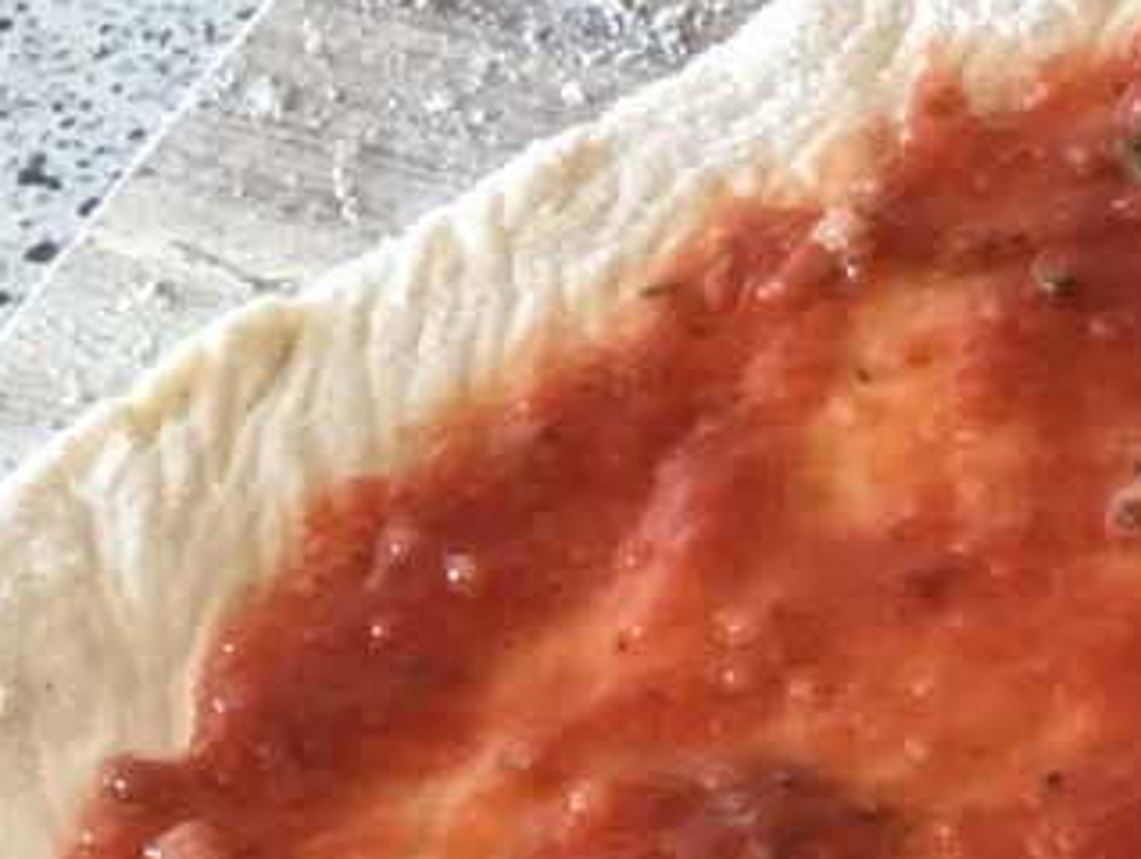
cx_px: 2450
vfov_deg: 7.6
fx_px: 6039
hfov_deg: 9.9
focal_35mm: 183
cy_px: 2044
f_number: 2.2
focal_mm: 4.15
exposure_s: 1/33
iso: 50
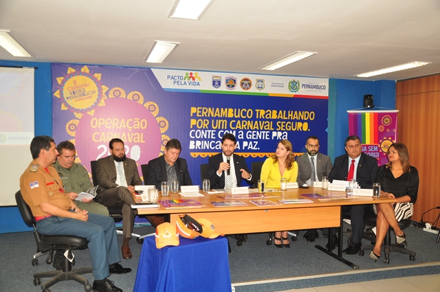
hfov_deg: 33.4
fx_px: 732
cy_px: 146
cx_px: 220
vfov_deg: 22.6
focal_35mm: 60
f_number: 4.5
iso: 400
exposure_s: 1/100
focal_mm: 40
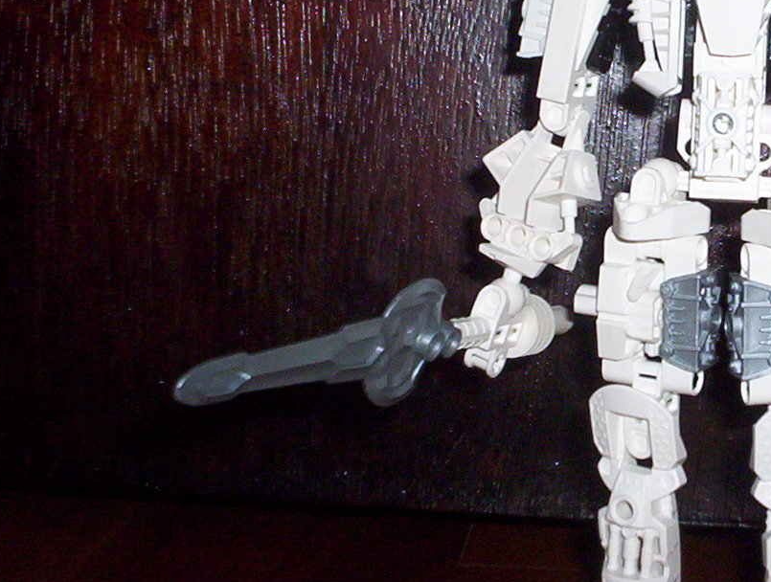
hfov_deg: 24.3
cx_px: 737
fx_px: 1719
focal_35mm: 77
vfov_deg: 19.2
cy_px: 218
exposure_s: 1/60
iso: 140
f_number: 4.5
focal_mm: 4.99
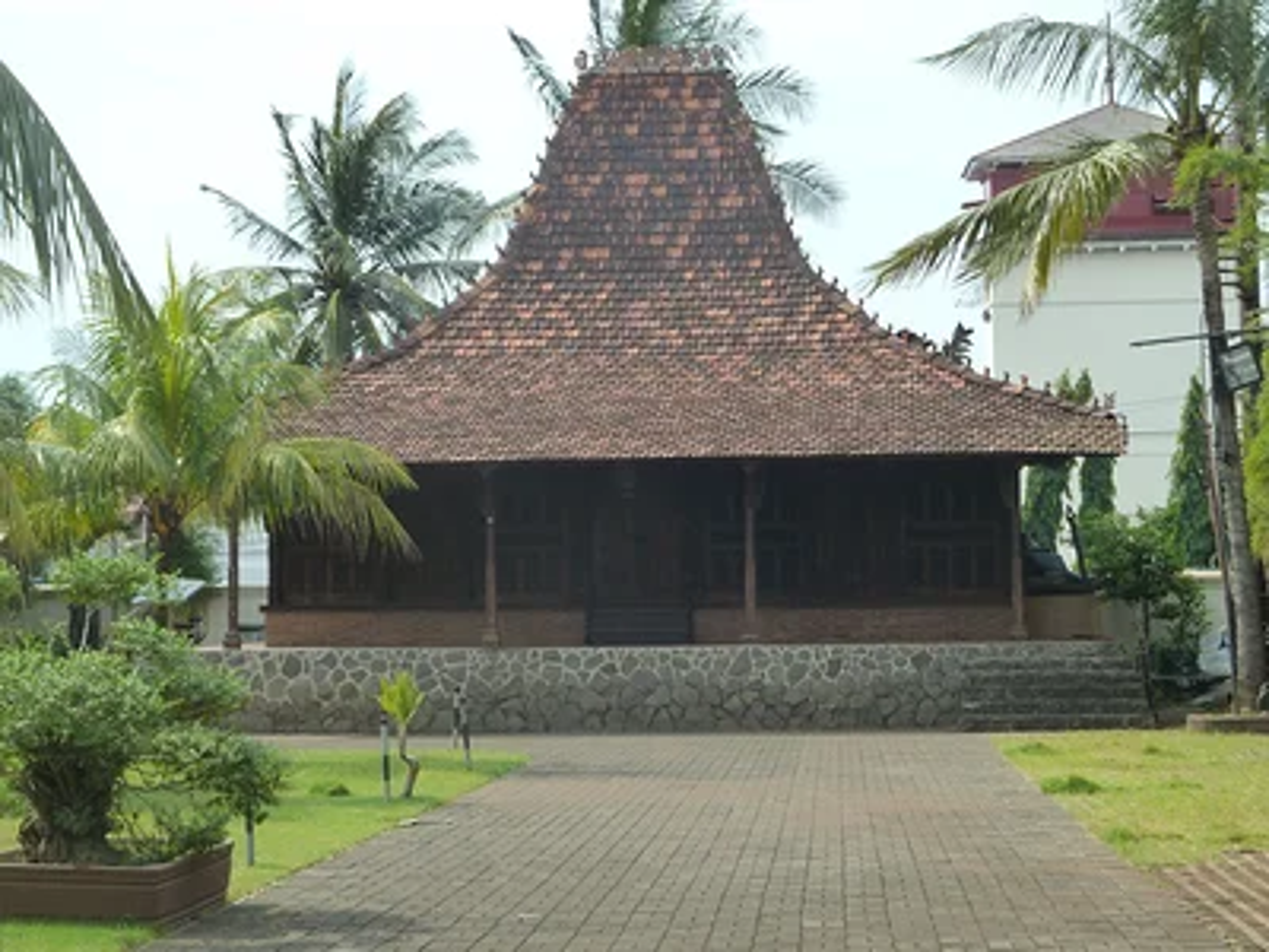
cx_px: 634
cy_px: 476
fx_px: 2859
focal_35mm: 78
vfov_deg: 18.9
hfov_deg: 25.0
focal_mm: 12.8
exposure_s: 1/400
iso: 125
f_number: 4.2
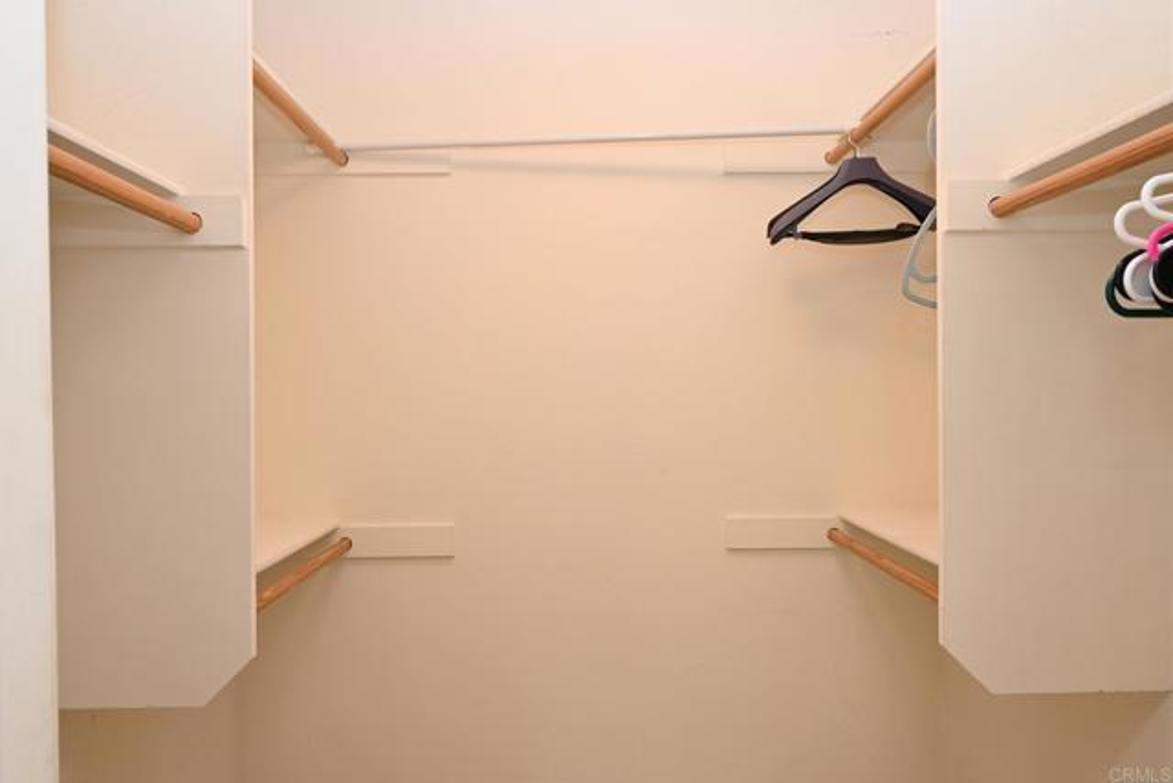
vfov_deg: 56.2
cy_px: 392
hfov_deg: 77.3
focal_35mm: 22
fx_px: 733
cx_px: 586
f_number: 5.6
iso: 900
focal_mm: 15
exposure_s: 1/60
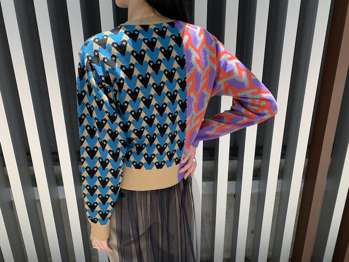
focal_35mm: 26
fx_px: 262
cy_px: 131
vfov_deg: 53.1
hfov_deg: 67.3
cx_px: 174
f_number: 1.8
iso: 25
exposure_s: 1/481
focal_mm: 4.25
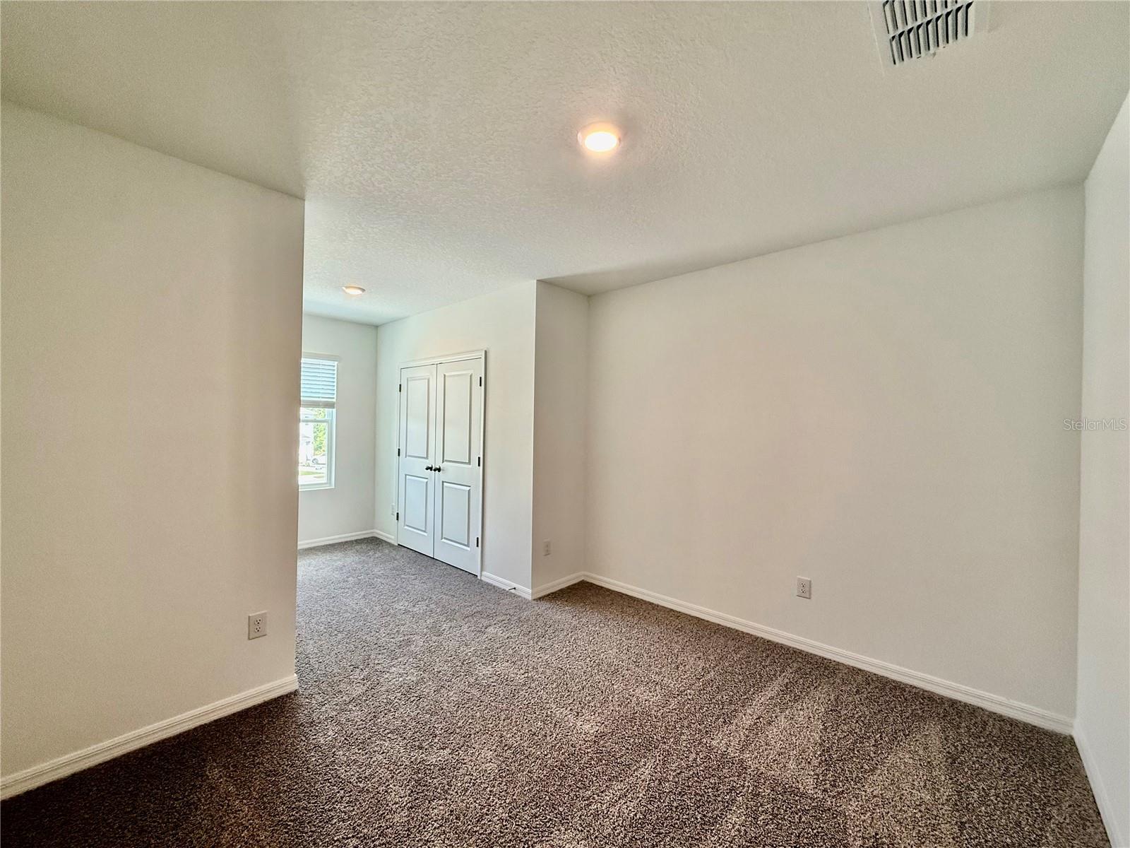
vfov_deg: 85.7
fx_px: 457
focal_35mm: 14
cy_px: 424
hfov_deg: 102.1
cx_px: 565
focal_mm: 2.22
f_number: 2.2
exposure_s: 1/120
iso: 250
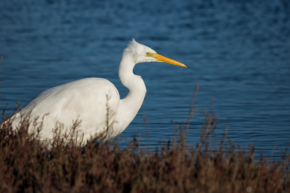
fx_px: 4028
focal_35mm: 500
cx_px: 145
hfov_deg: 4.1
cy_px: 96
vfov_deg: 2.8
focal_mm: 500
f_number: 6.3
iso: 400
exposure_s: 1/4000
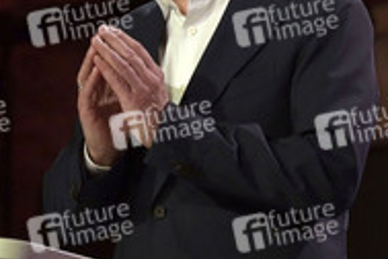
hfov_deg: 4.3
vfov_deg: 2.9
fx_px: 5141
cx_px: 108
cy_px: 74
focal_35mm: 477
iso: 4000
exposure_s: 1/400
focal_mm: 200
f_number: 5
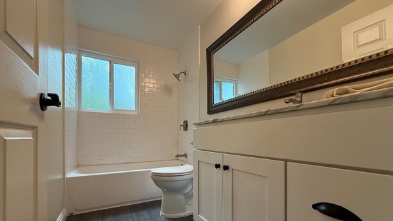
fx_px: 167
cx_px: 197
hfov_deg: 99.4
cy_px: 138
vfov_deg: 66.1
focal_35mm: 16
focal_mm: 2.22
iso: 160
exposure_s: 1/120
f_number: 2.2
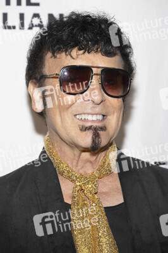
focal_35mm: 104
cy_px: 126
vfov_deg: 19.7
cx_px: 84
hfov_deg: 13.1
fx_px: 729
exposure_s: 1/200
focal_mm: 104
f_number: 5.6
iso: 800
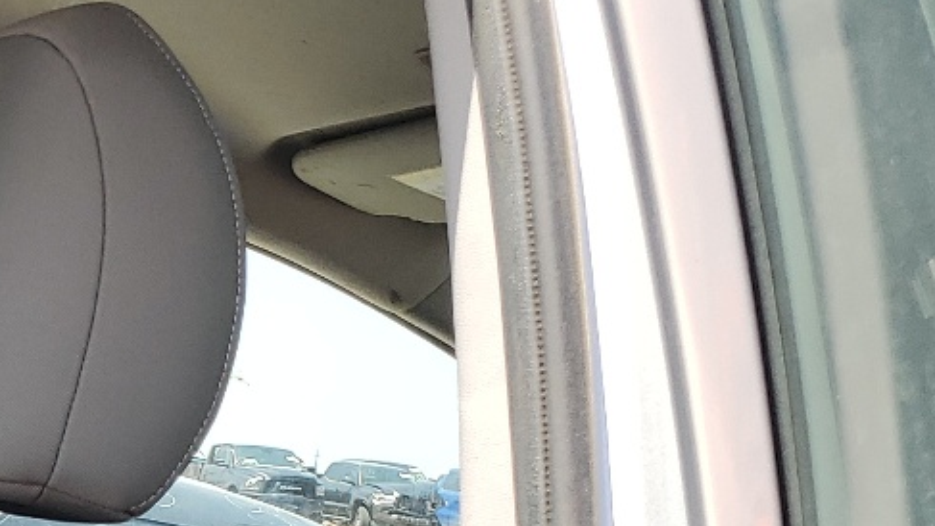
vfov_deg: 11.8
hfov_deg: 19.9
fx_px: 2306
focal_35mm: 93
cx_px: -463
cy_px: 1010
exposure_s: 1/909
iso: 50
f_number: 1.5
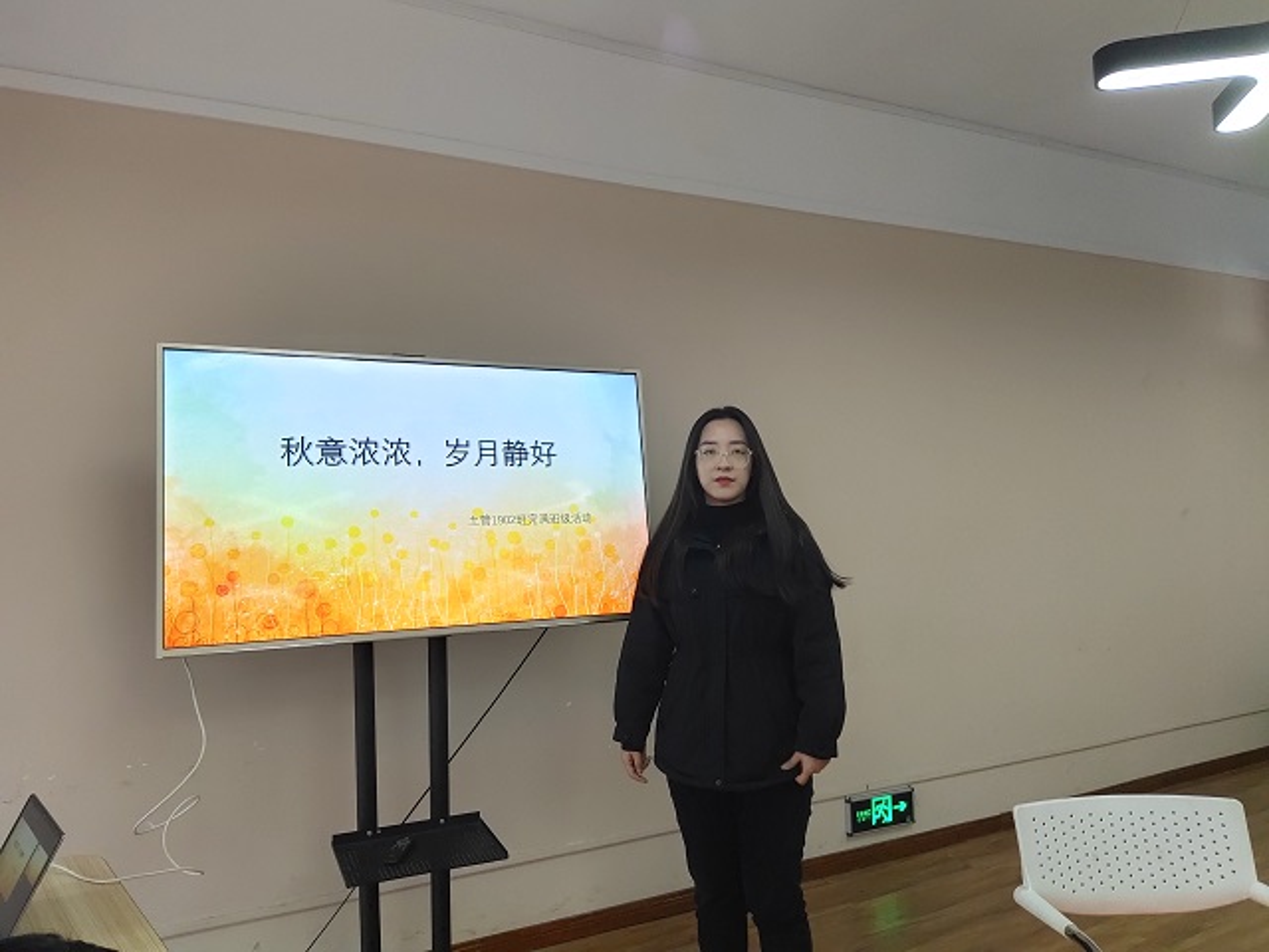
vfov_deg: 54.9
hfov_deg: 69.4
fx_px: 916
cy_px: 476
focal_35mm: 25
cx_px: 634
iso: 214
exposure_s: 1/100
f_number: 1.8
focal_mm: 4.71
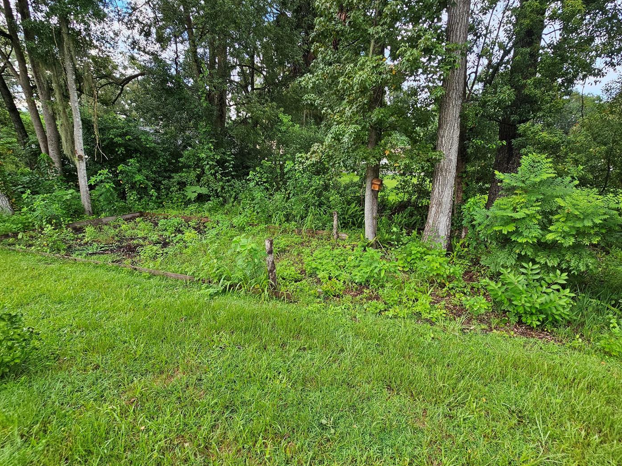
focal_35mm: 15
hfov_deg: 98.1
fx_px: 270
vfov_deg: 81.7
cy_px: 238
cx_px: 321
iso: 50
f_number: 2.2
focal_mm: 2.2
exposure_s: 1/163
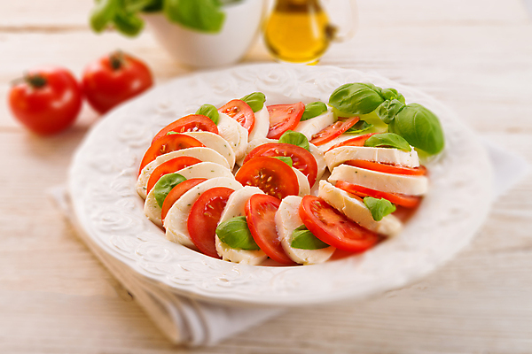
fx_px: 887
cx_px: 266
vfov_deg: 22.6
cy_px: 177
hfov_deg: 33.4
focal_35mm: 60
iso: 100
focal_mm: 60
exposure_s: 1/200
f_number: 29
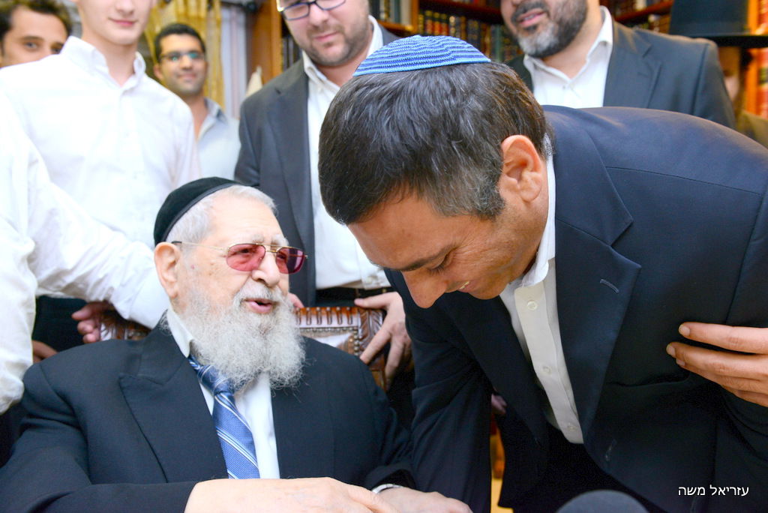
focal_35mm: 32
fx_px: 683
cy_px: 256
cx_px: 384
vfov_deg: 41.2
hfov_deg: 58.7
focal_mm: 32
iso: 1250
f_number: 5.6
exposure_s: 1/80
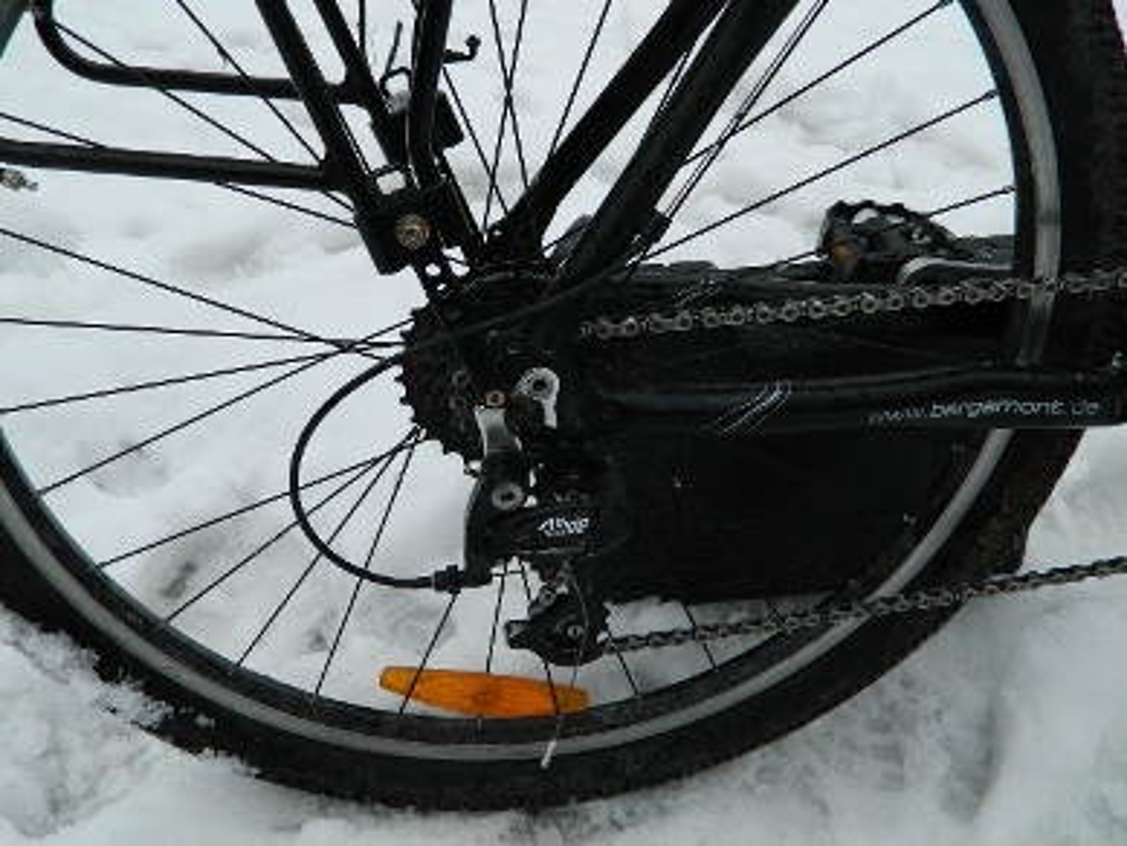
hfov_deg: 52.6
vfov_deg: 40.7
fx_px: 1140
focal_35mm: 35
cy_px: 423
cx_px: 564
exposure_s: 1/40
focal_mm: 6.2
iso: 80
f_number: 3.3
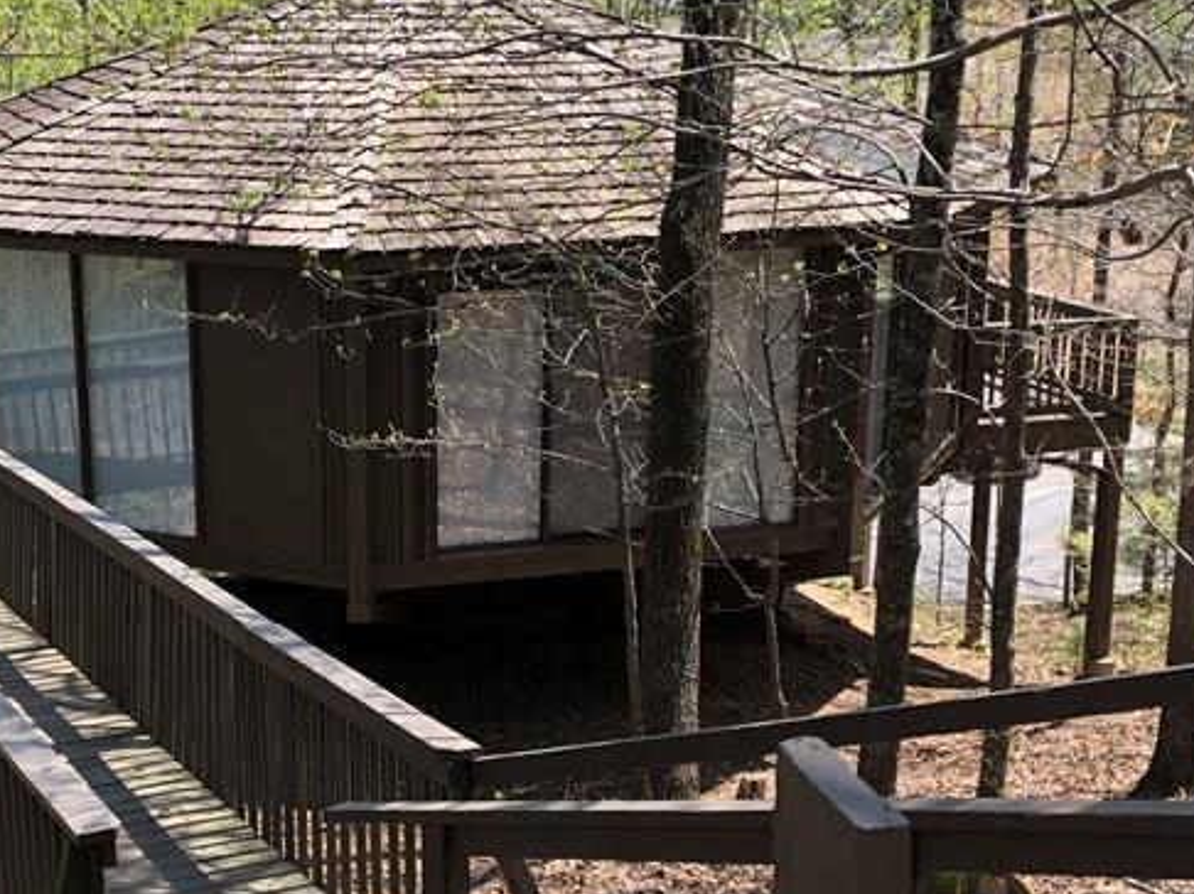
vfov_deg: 24.8
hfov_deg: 32.4
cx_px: 366
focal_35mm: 59
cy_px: 486
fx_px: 2034
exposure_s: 1/578
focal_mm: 3.99
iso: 20
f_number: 1.8
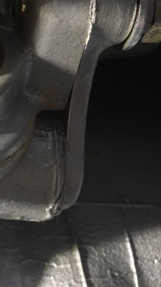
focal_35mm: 64
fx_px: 487
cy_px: 86
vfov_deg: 32.5
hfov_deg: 16.5
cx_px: -104
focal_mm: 4.15
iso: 64
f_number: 2.2
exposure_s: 1/15
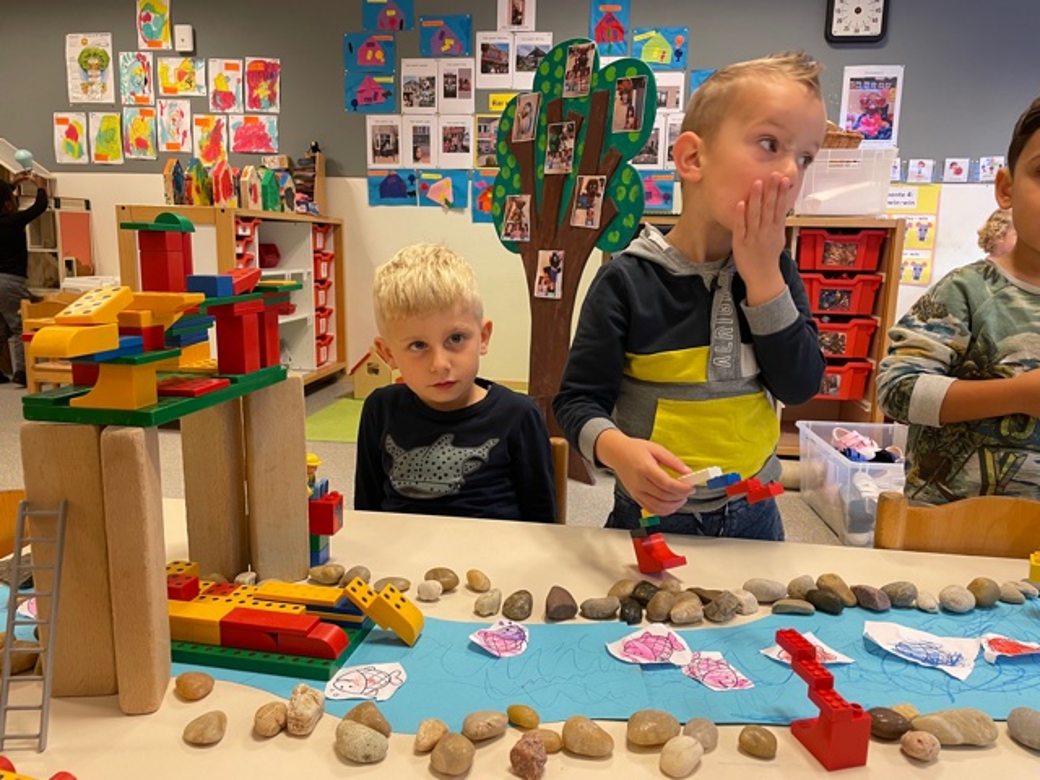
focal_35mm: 26
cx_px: 520
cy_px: 390
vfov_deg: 53.1
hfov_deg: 67.3
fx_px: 781
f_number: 1.6
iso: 125
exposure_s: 1/50
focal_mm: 4.2
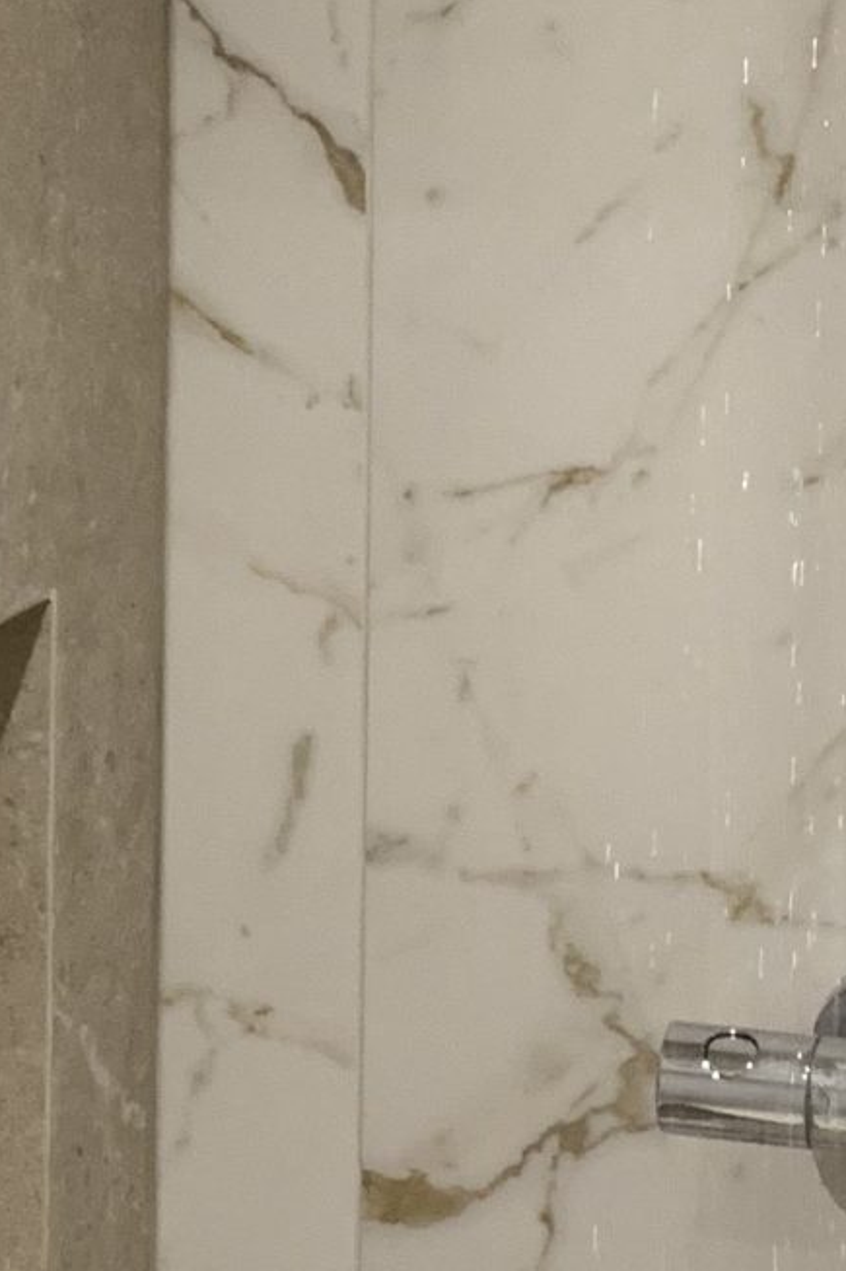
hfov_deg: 12.8
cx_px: 694
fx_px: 3738
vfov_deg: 18.8
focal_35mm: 106
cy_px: 56
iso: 160
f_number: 1.8
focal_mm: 4.25
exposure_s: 1/60
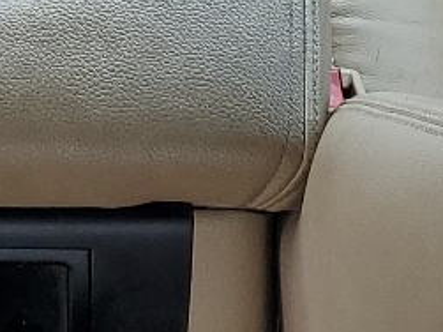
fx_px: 2123
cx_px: -171
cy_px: -415
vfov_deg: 8.3
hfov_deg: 11.5
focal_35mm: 166
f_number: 1.5
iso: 50
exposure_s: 1/147
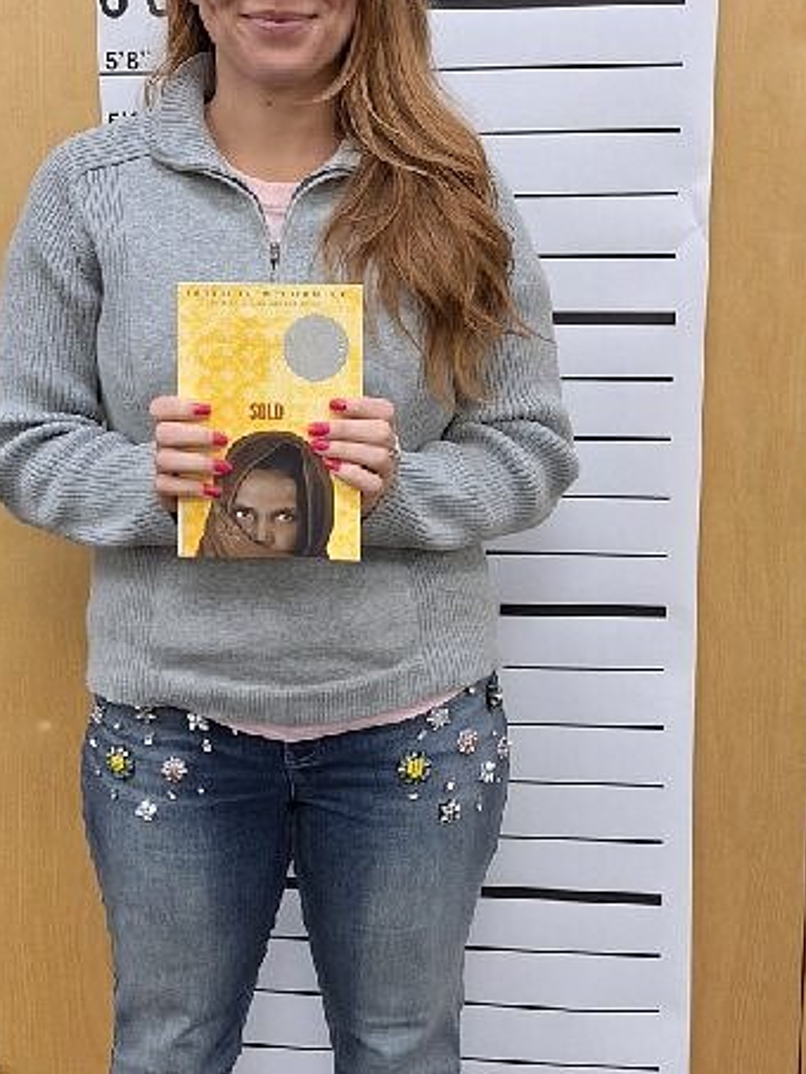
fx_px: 1614
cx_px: 294
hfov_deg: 27.9
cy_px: 413
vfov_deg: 36.6
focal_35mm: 52
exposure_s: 1/40
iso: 125
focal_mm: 5.54
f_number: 1.8
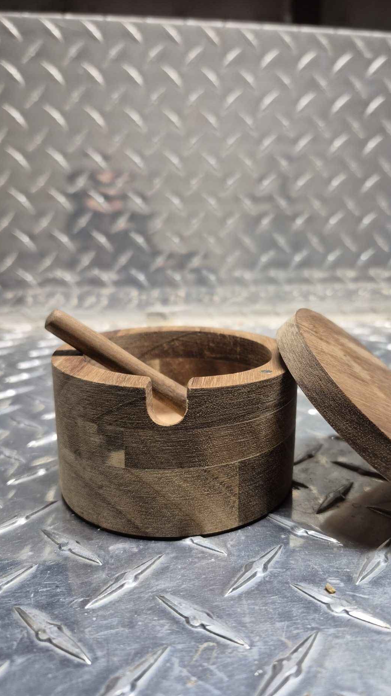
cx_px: 225
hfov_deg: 44.3
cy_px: 354
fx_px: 479
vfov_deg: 71.9
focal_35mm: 26
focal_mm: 5.4
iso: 200
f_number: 1.8
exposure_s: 1/120
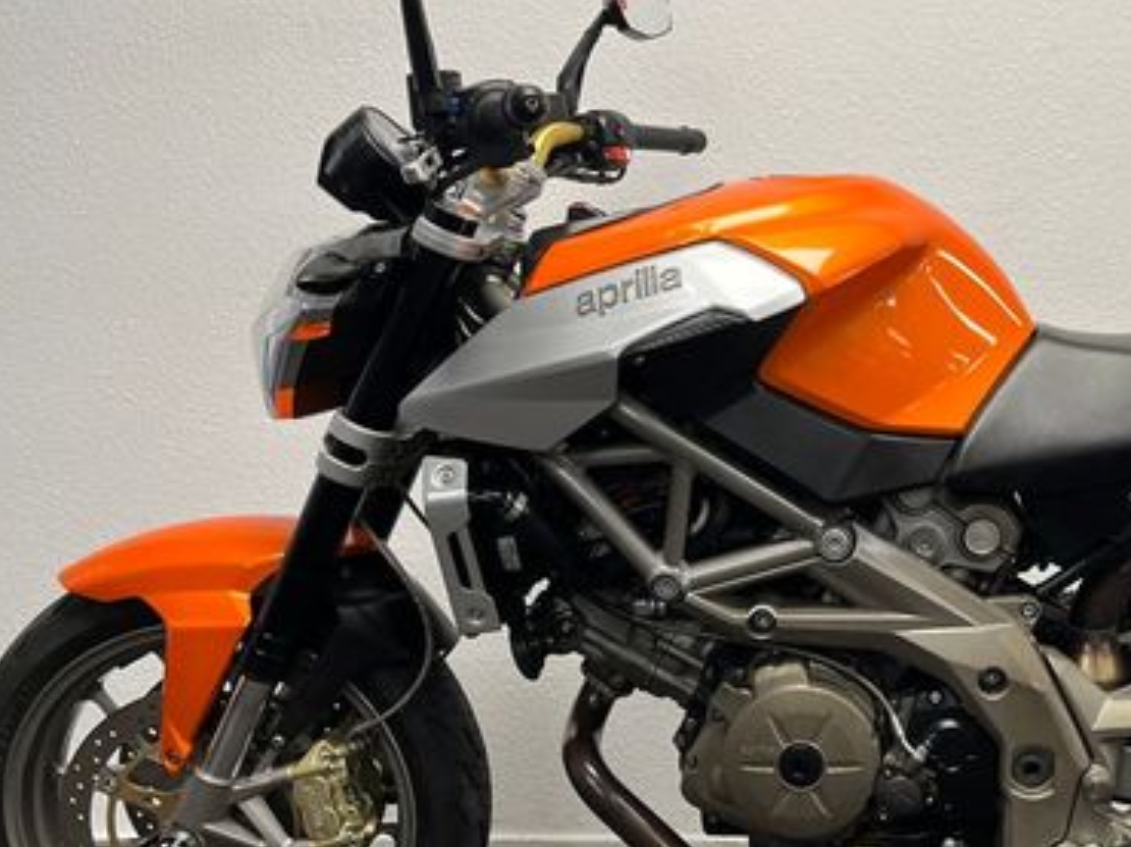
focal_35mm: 45
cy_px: 410
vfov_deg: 32.1
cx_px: 896
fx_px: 1469
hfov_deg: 40.5
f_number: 1.6
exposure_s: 1/100
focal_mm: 5.1
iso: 125
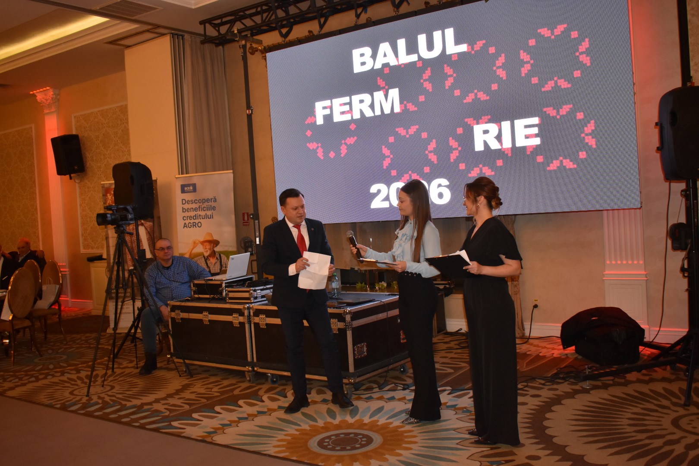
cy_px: 233
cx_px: 350
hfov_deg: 53.1
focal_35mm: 36
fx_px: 699
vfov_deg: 36.9
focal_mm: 24
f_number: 3.8
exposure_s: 1/125
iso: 1100
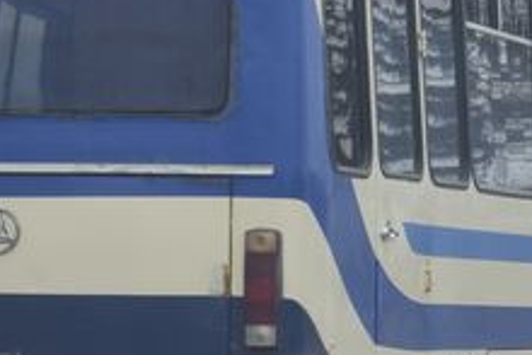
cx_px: 692
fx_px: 4166
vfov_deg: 4.9
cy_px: 339
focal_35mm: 282
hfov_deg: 7.2
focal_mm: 55
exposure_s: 1/250
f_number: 8
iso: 280
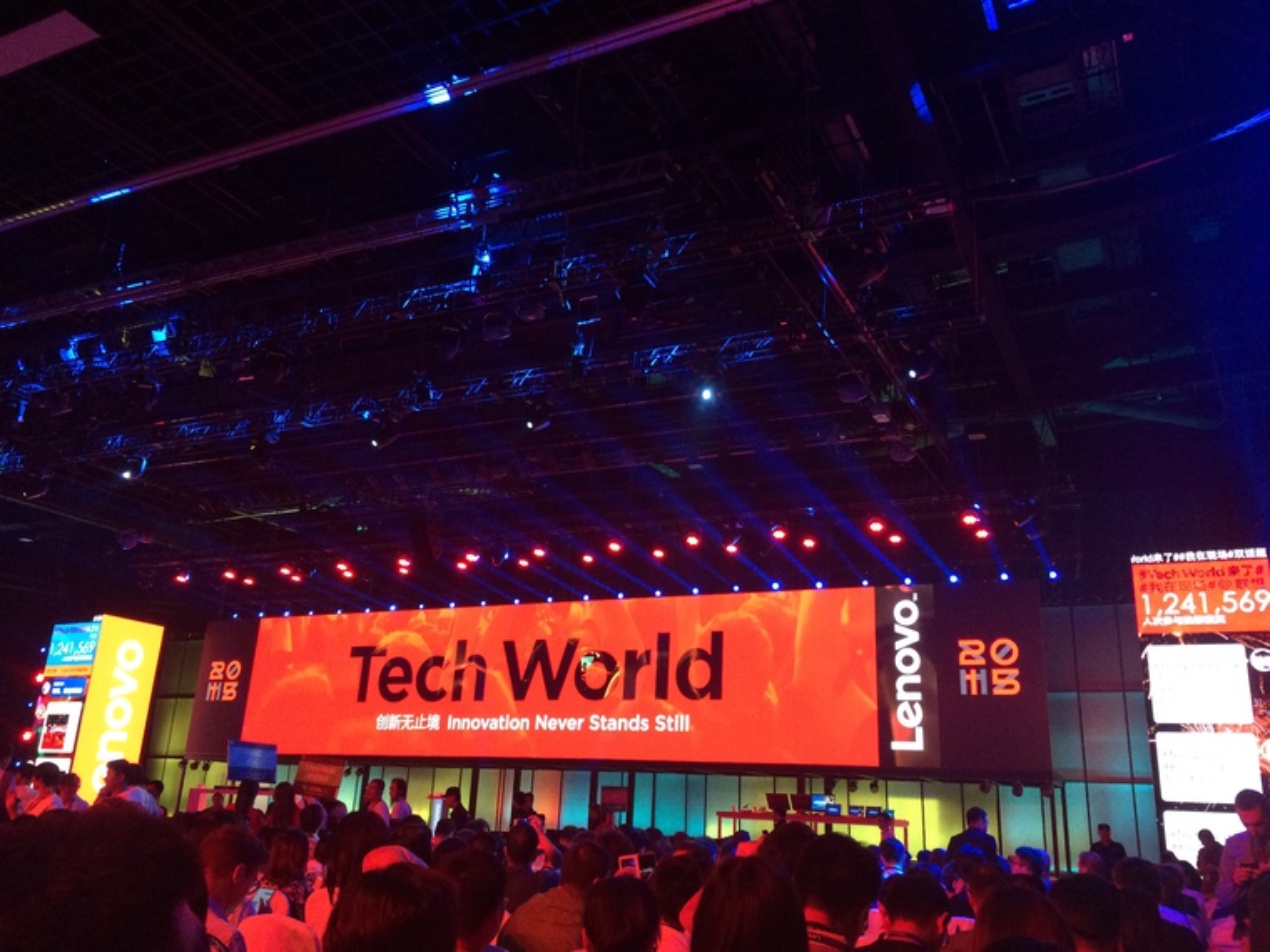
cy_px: 476
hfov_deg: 61.7
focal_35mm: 29
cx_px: 635
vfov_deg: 48.2
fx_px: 1064
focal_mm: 4.15
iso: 160
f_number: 2.2
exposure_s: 1/30
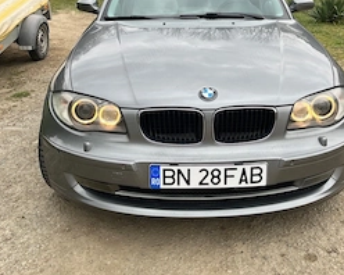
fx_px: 417
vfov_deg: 35.3
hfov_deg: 44.6
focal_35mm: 41
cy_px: 56
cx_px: 203
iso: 50
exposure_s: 1/532
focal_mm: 5.1
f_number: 1.6
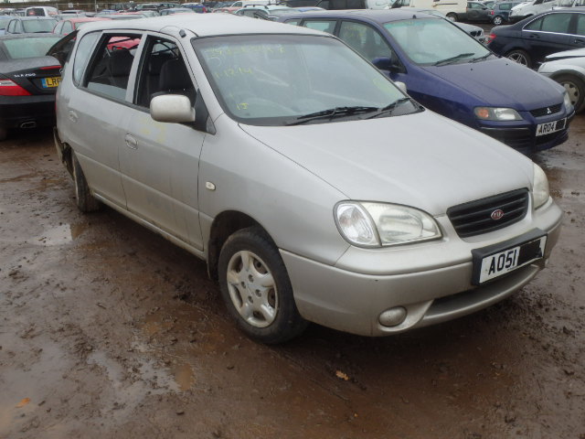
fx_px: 575
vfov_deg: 41.8
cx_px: 292
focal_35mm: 34
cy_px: 220
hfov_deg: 54.0
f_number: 4.4
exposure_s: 1/60
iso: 200
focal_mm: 6.1
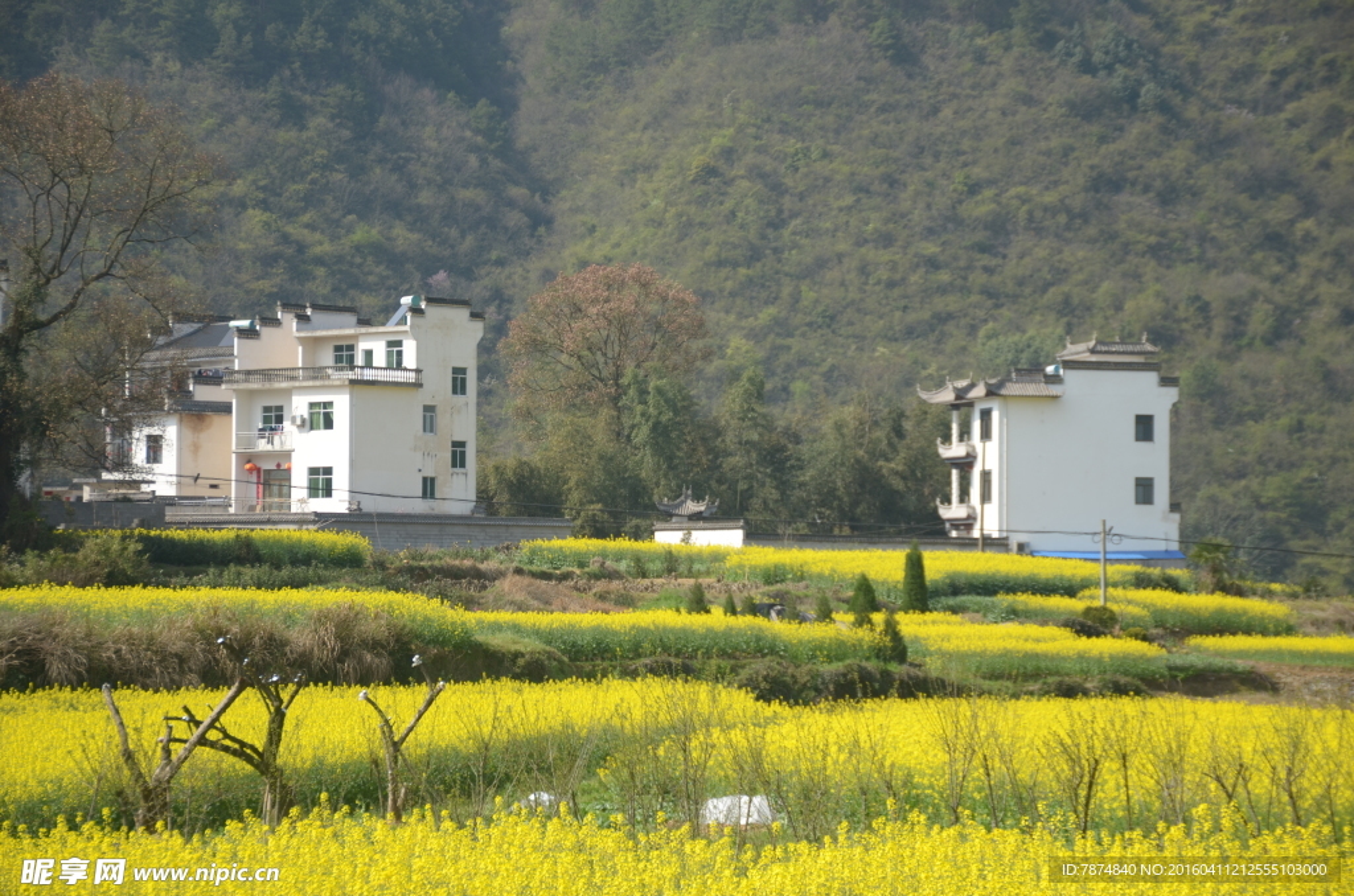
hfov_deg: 18.2
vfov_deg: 12.1
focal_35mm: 112
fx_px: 4222
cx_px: 677
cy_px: 448
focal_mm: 75
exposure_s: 1/500
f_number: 5.6
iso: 160
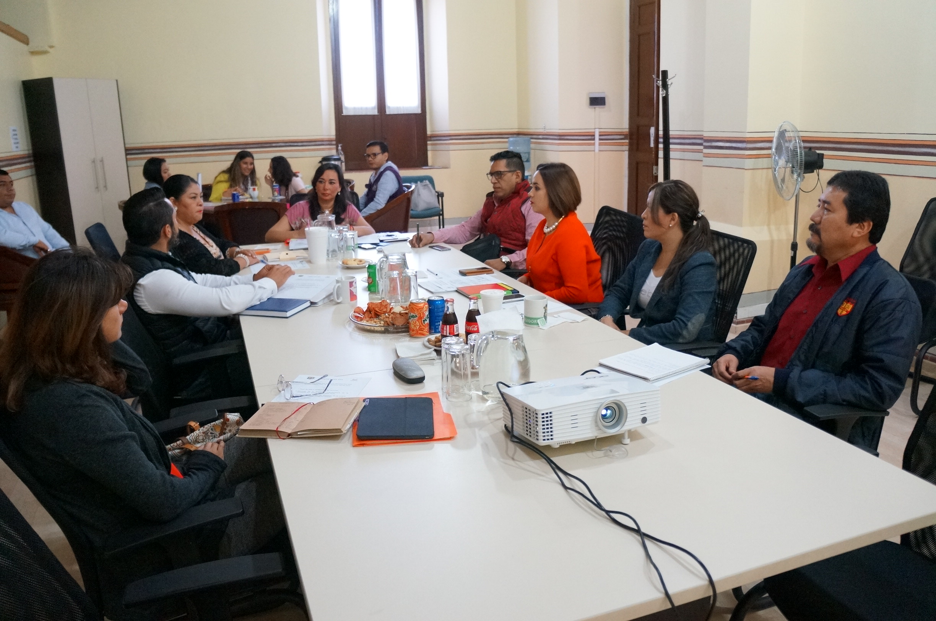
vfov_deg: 47.8
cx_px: 468
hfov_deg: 67.5
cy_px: 310
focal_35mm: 27
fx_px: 701
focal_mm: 18
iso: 3200
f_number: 3.5
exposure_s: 1/125
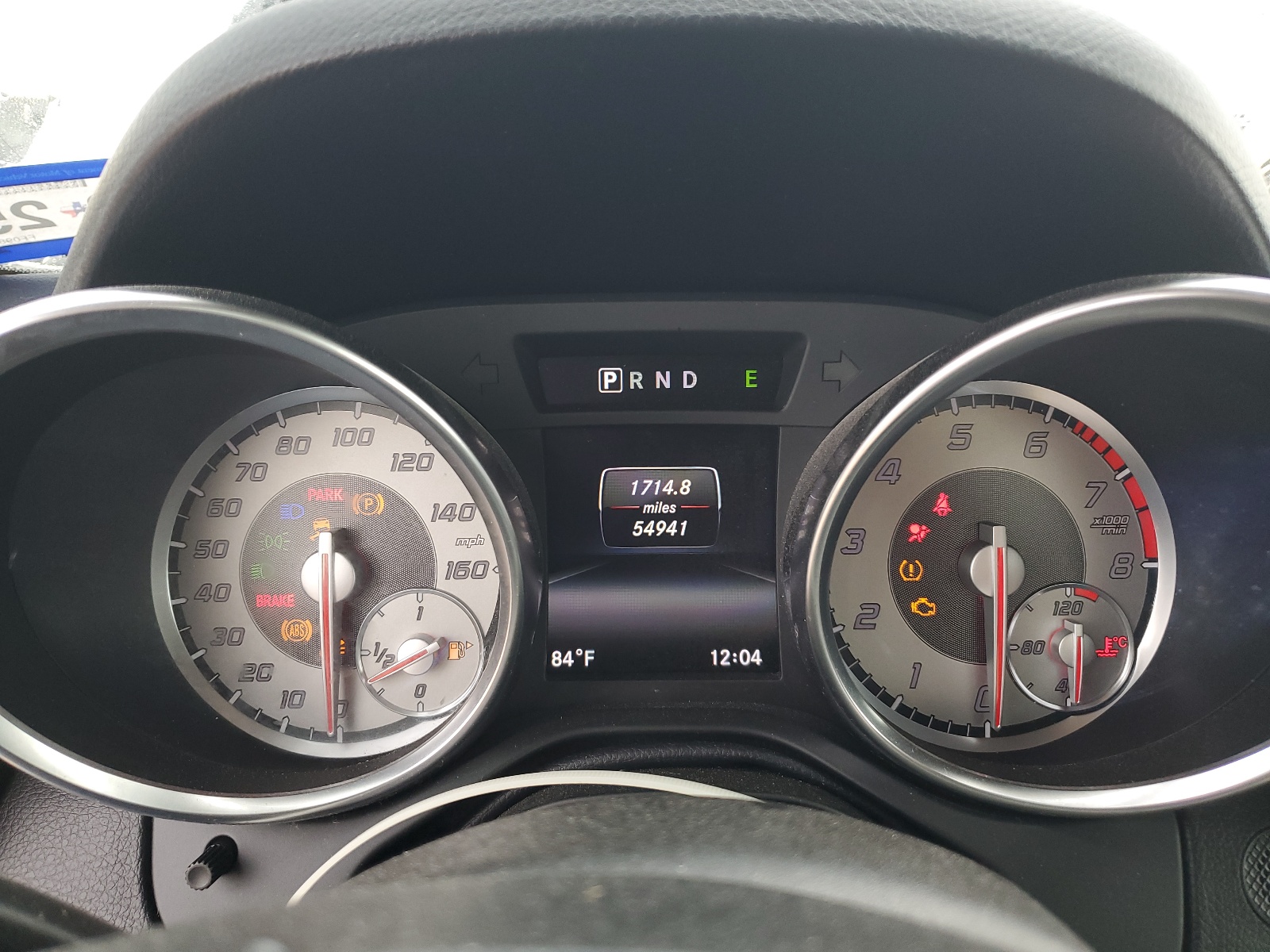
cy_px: 476
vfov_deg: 53.1
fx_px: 954
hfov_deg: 67.3
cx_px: 635
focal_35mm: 26
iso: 69
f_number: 1.5
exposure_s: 1/120
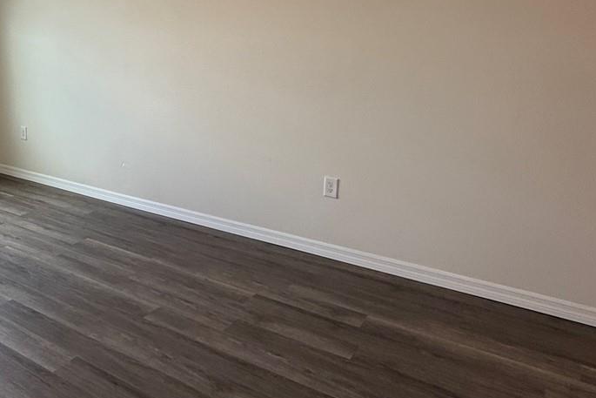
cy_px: 84
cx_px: 111
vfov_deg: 37.6
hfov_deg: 51.9
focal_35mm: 34
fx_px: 563
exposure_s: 1/120
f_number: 2.2
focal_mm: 2.22
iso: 80
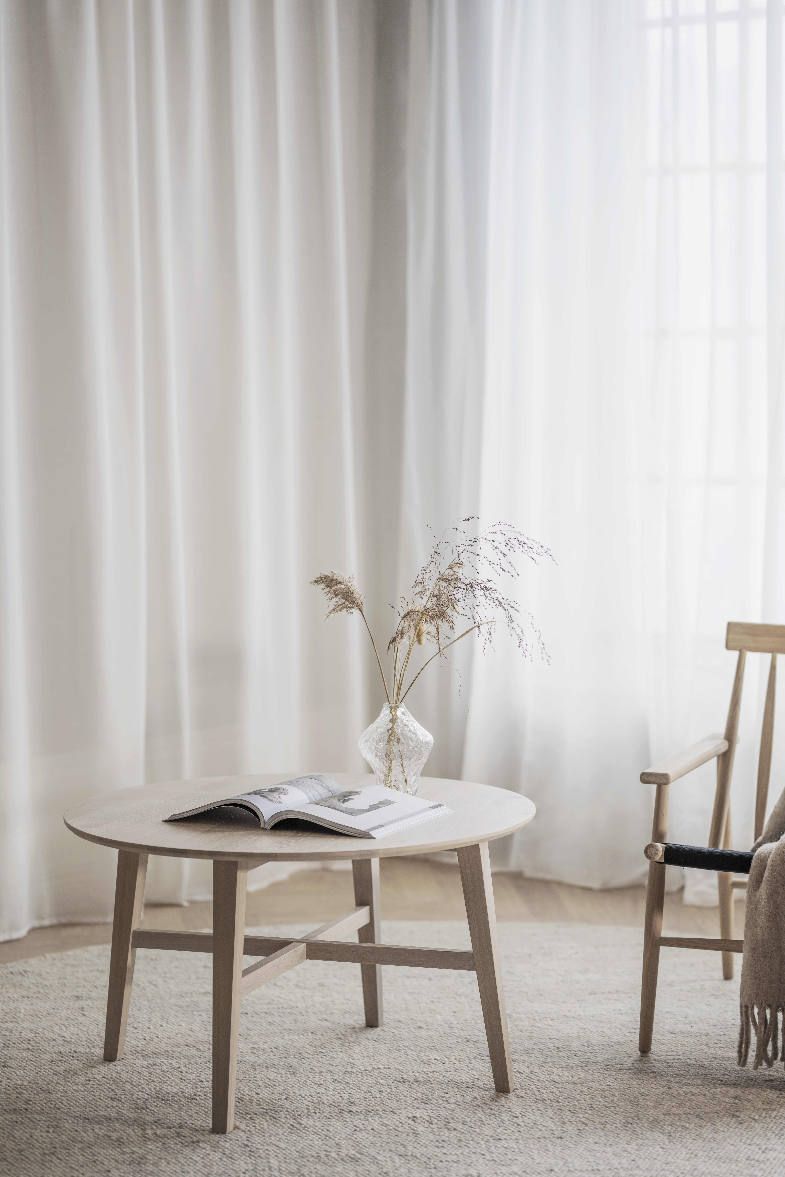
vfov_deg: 23.9
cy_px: 588
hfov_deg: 16.1
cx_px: 392
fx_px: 2780
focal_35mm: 85
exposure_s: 1/25
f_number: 1.8
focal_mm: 85
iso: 100
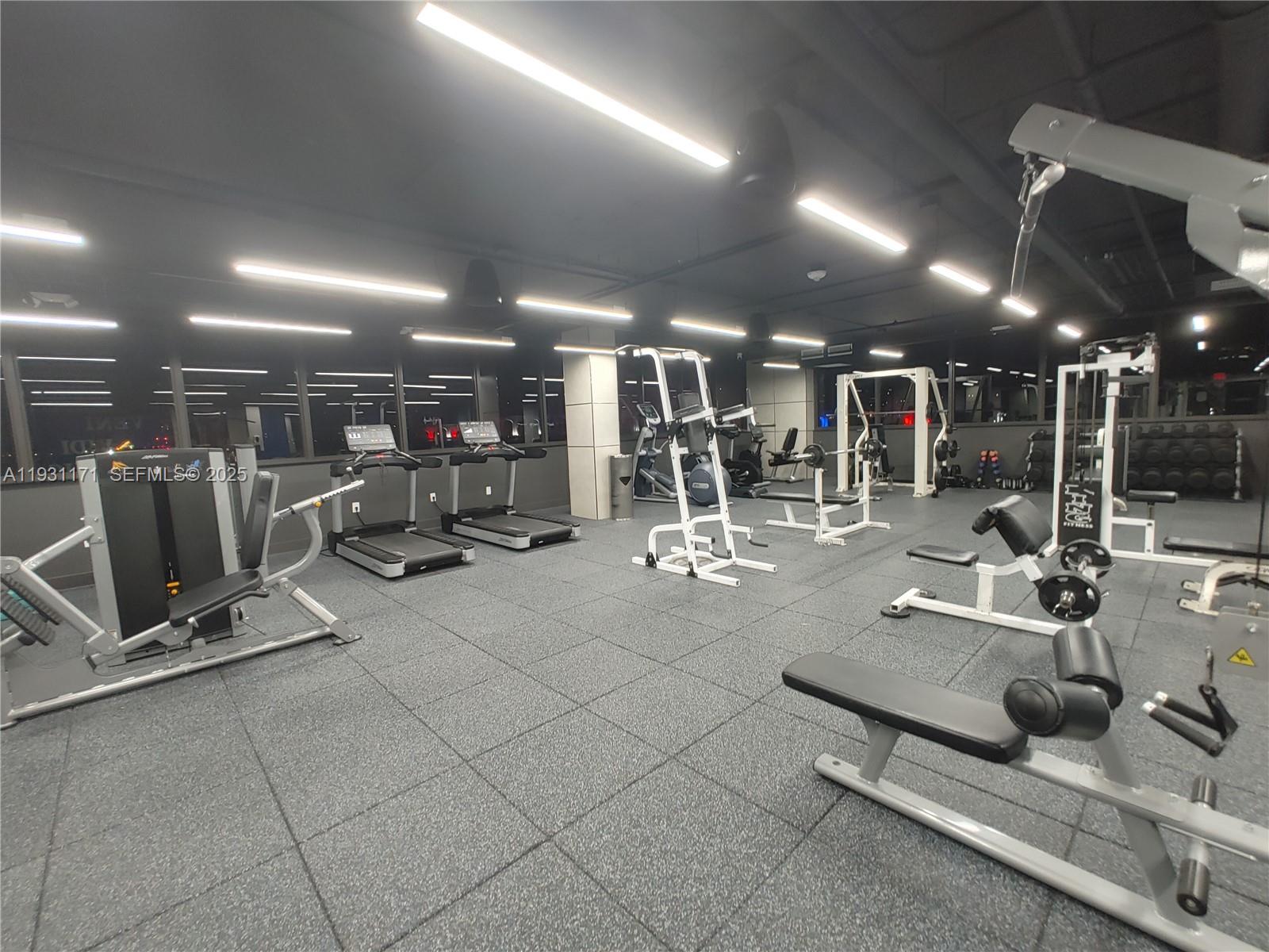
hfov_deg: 98.2
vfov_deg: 81.7
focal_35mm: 15
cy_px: 476
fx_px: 550
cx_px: 634
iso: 150
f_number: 1.9
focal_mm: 1.78
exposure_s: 1/24
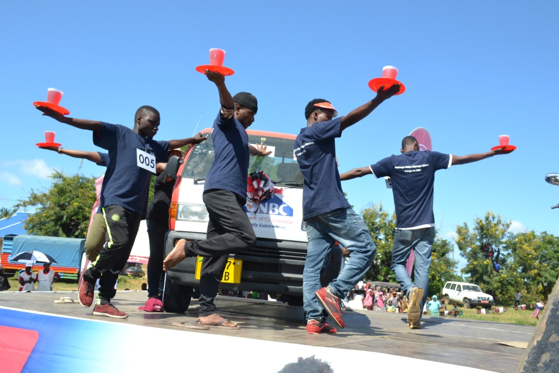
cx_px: 280
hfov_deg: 57.2
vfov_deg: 40.0
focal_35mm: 33
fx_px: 512
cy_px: 186
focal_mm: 22
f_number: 10
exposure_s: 1/400
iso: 400
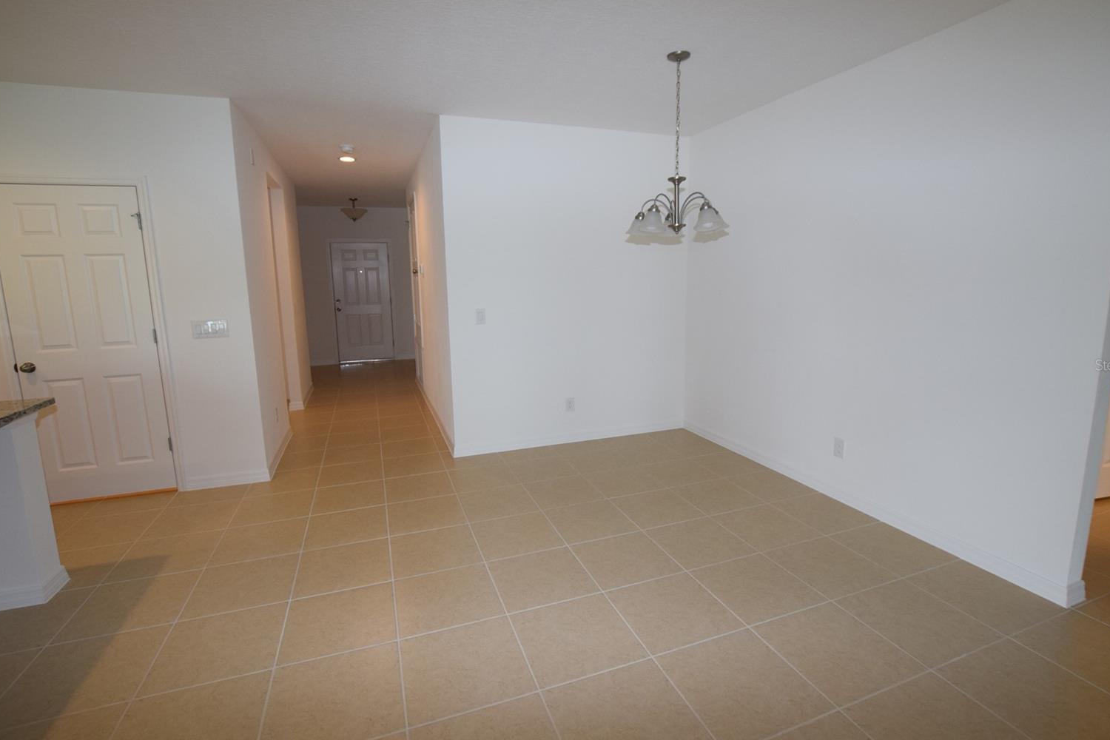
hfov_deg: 96.7
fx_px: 493
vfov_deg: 73.7
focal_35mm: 16
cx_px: 569
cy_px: 365
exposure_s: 1/100
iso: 800
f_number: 5
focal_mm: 10
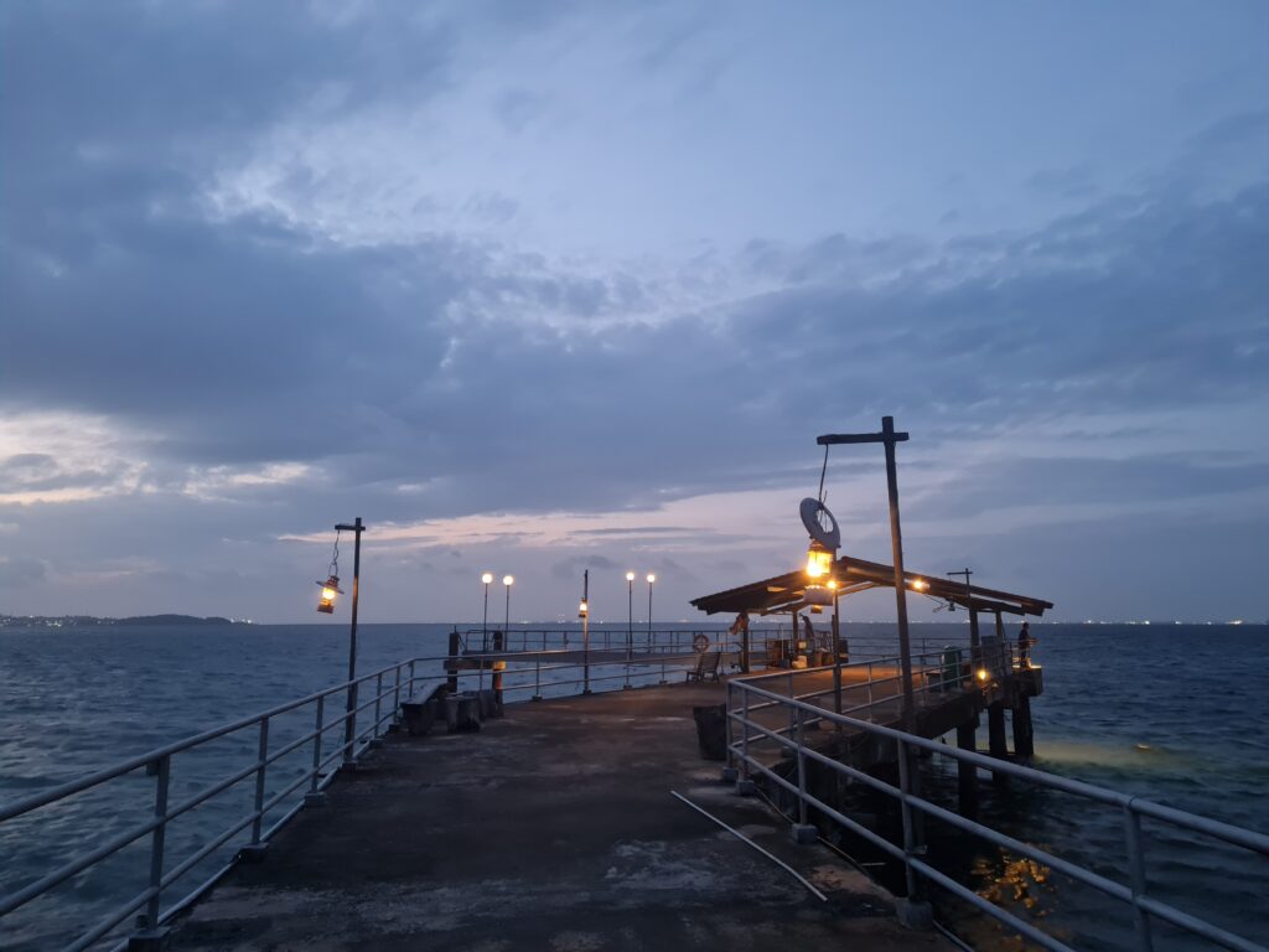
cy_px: 476
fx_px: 953
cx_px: 634
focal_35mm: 26
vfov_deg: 53.1
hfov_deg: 67.3
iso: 640
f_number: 1.8
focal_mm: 5.4
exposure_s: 1/25
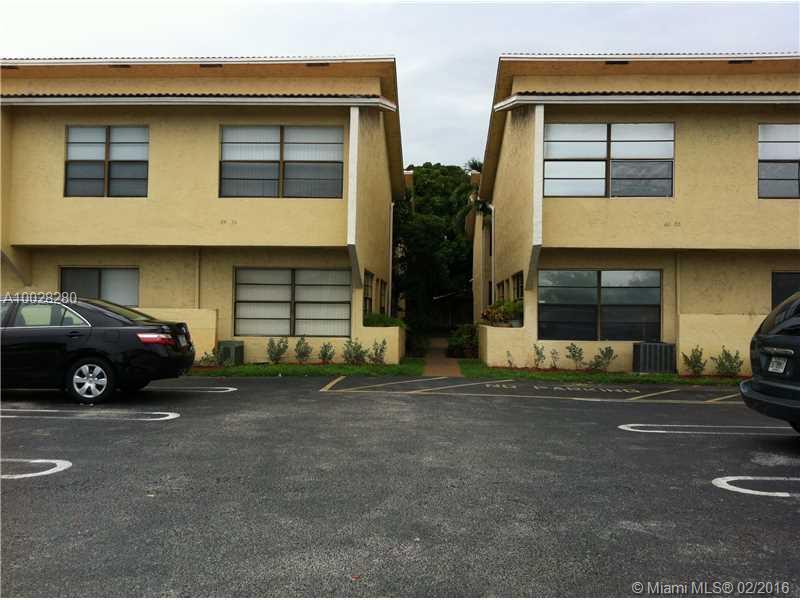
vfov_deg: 40.7
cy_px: 300
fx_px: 809
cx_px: 400
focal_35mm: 35
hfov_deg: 52.6
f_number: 2.8
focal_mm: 3.85
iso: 80
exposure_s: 1/838
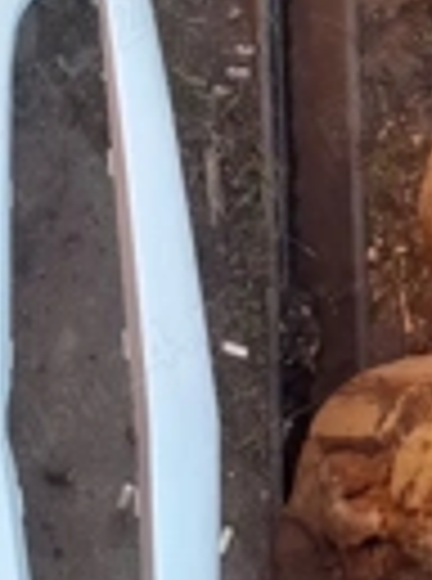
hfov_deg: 16.4
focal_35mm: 84
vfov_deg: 23.1
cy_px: 441
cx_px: -153
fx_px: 1405
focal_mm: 4
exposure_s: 1/50
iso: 40
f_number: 1.8
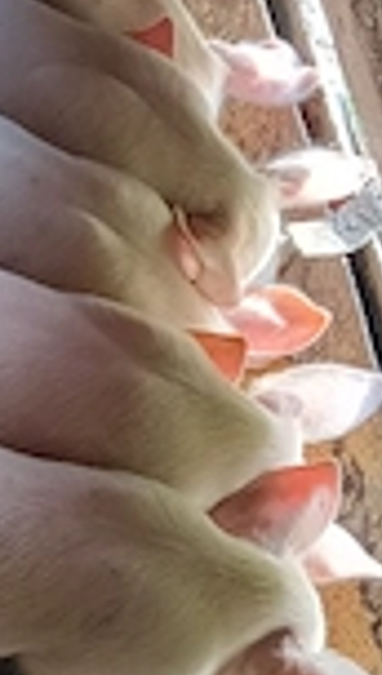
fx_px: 1380
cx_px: -53
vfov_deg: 27.4
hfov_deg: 15.3
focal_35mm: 77
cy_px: 426
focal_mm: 3.98
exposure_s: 1/33.3
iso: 800
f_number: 1.8
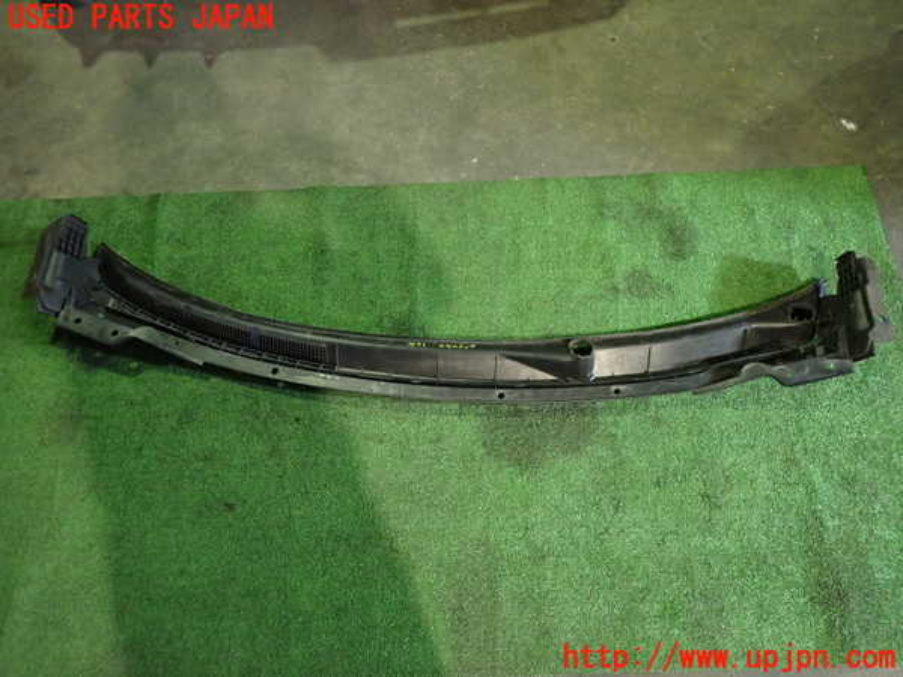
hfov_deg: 69.4
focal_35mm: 25
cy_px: 338
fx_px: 652
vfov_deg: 54.9
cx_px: 452
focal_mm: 4.5
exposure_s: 1/30
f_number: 2
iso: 800
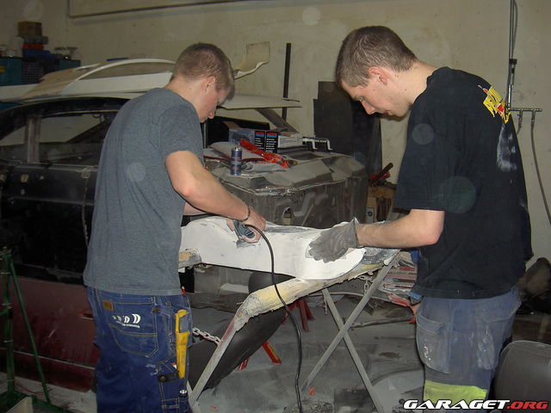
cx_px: 276
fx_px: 621
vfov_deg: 36.8
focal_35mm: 39
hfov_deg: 47.9
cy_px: 206
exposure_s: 1/125
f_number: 2.8
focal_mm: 8
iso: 100
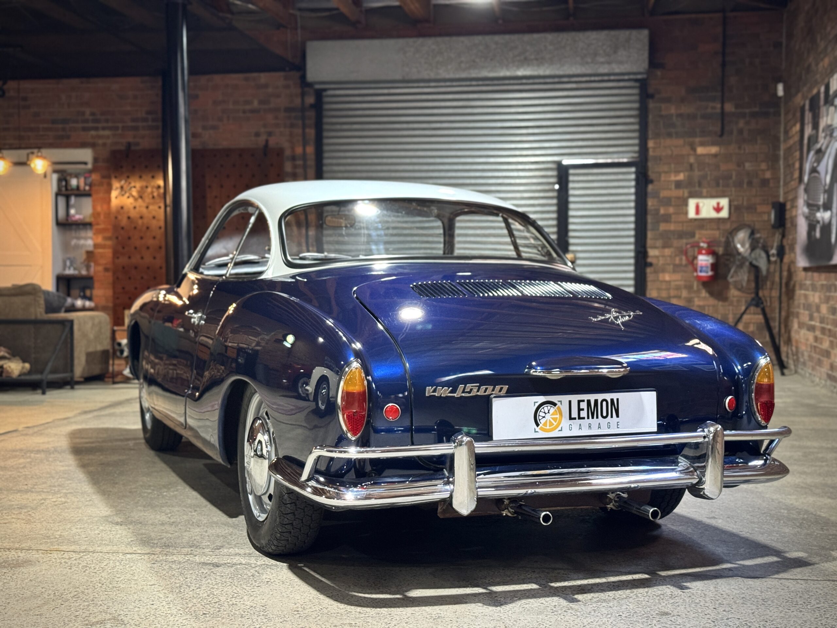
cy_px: 314
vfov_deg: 30.3
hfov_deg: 39.7
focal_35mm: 48
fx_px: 1161
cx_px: 418
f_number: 1.78
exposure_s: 1/33
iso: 320
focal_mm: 6.76
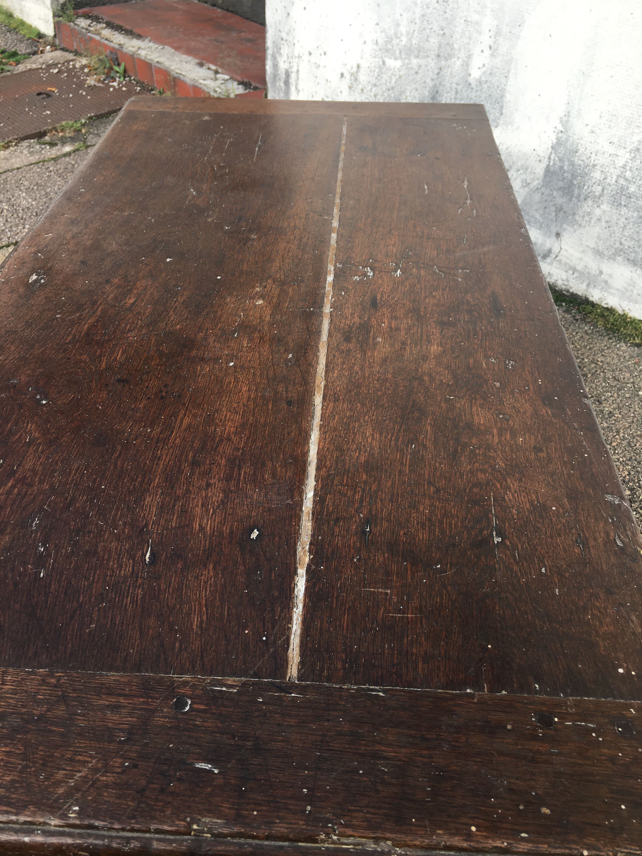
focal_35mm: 29
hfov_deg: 48.2
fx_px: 717
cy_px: 428
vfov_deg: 61.7
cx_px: 321
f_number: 2.2
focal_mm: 4.15
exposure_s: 1/578
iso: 25
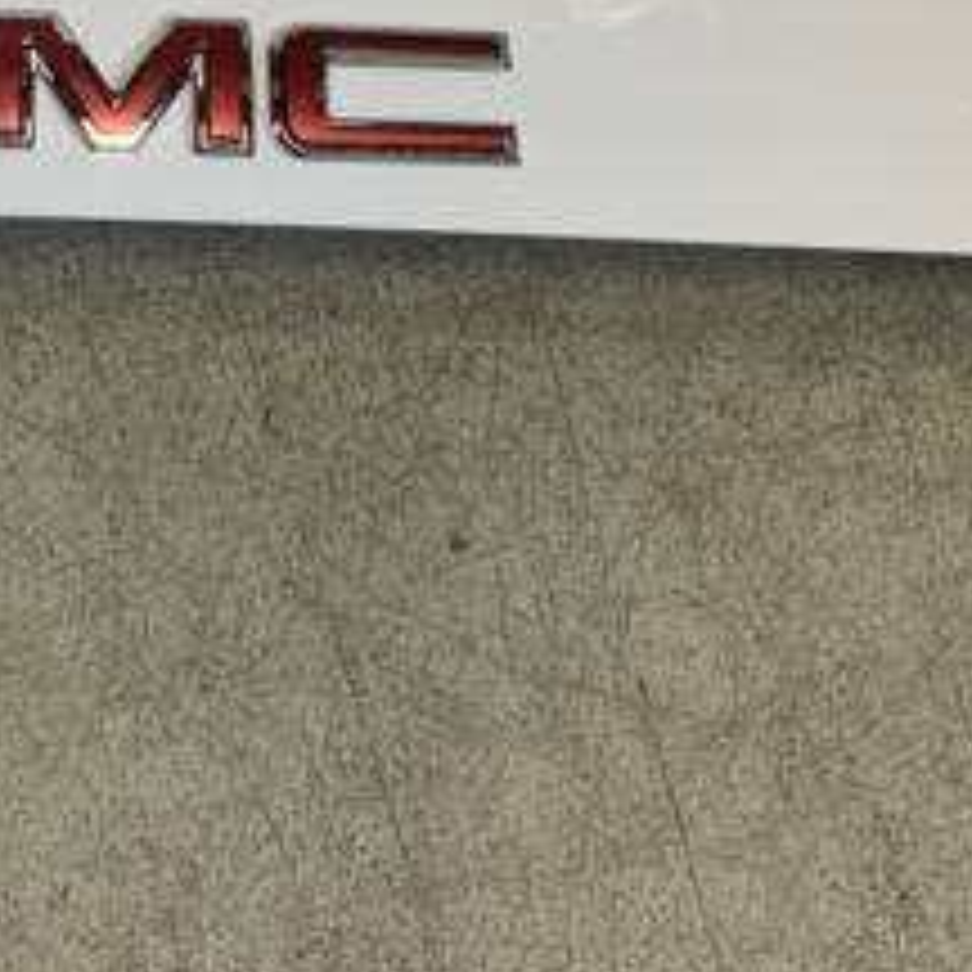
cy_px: -122
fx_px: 2700
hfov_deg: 19.9
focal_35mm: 85
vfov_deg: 19.5
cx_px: 40
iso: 200
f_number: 1.8
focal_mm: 4.25
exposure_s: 1/60
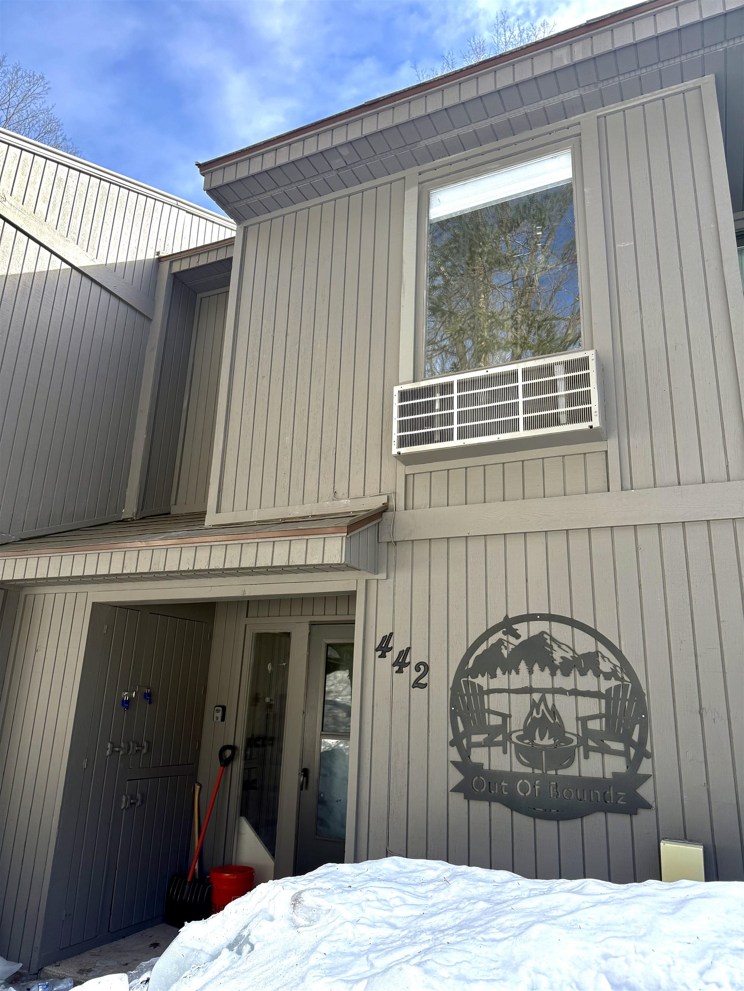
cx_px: 372
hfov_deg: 56.8
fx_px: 688
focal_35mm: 24
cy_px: 496
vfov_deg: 71.6
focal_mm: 6.76
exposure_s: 1/1689
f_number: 1.78
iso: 100
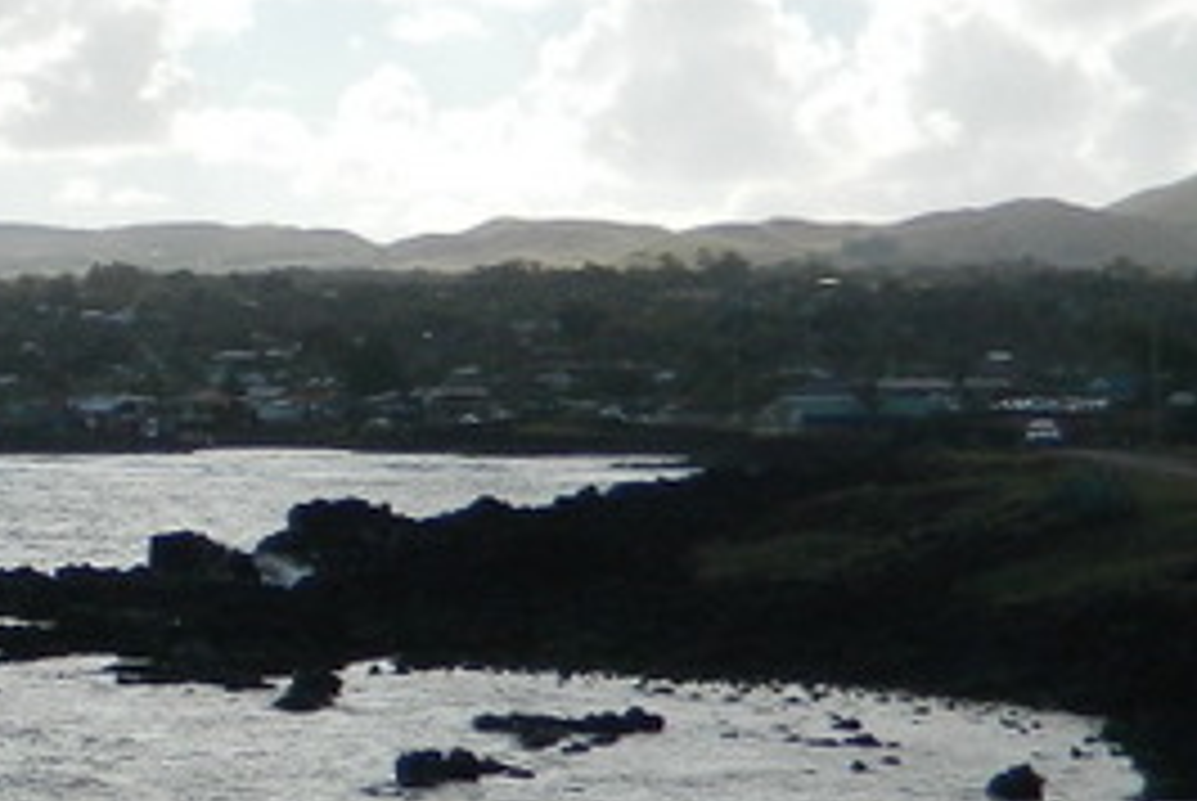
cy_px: 266
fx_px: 3728
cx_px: -670
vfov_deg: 12.2
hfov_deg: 16.4
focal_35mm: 112
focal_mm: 5.1
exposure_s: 1/250
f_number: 8.9
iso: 110
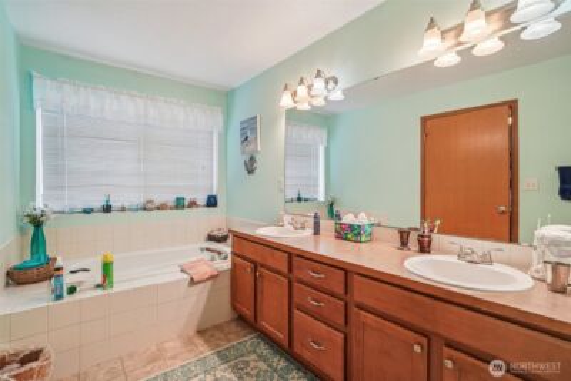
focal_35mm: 16
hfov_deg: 96.7
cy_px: 190
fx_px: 254
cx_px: 286
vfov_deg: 73.8
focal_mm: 16
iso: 1600
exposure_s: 1/50
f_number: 8
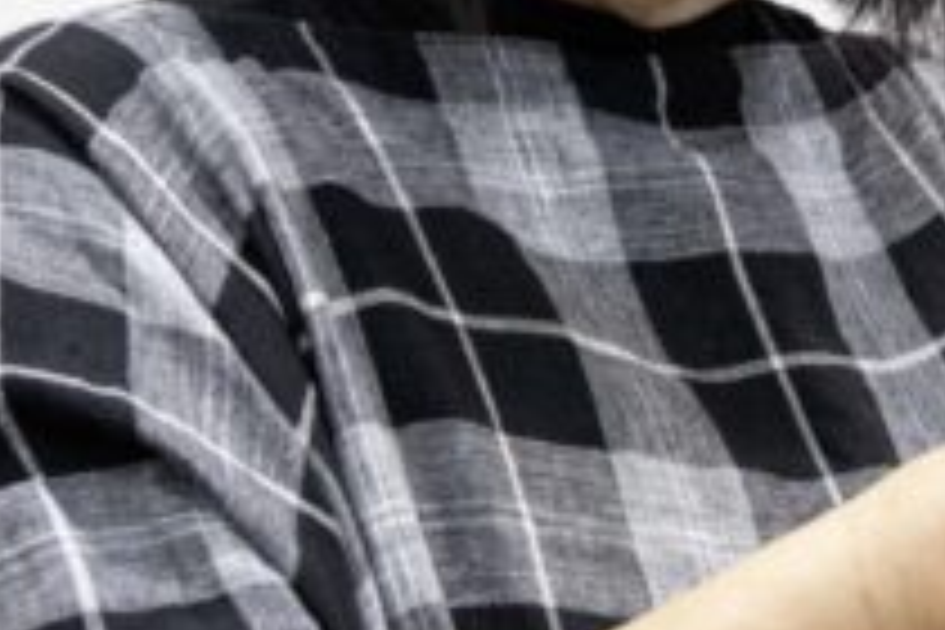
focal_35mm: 157
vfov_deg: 8.7
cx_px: 1058
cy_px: 76
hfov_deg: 12.8
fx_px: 4121
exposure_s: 1/50
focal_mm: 44
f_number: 5
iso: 400
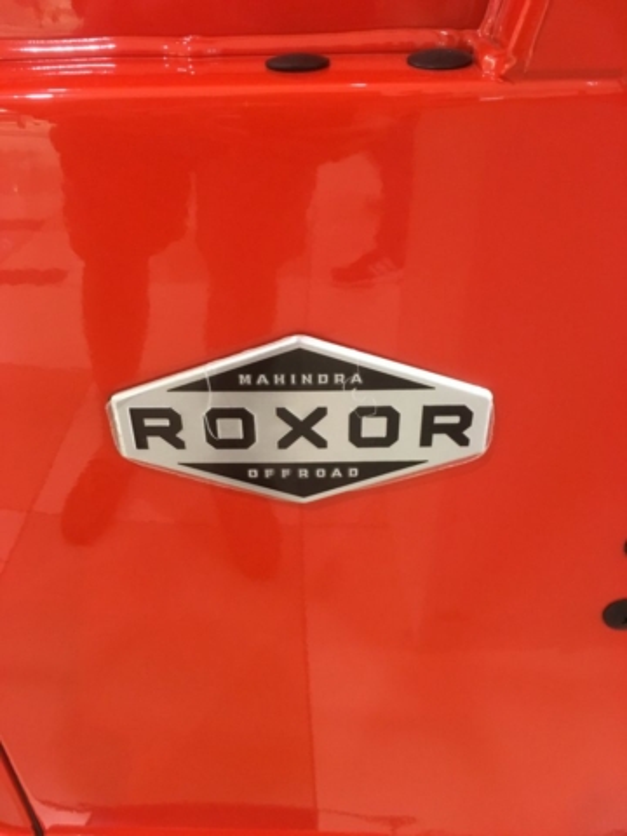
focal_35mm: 29
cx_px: 314
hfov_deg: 48.2
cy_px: 418
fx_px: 700
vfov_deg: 61.7
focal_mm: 4.15
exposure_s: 1/20
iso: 200
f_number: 2.2
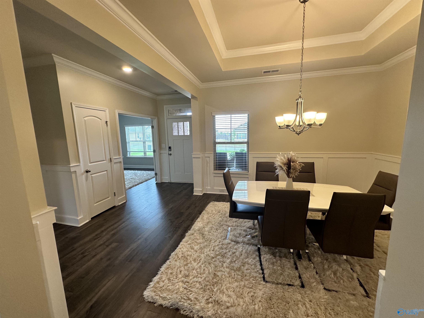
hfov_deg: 102.1
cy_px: 159
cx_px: 212
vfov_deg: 85.7
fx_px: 171
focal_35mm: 14
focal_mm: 2.22
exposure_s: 1/120
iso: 160
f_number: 2.2
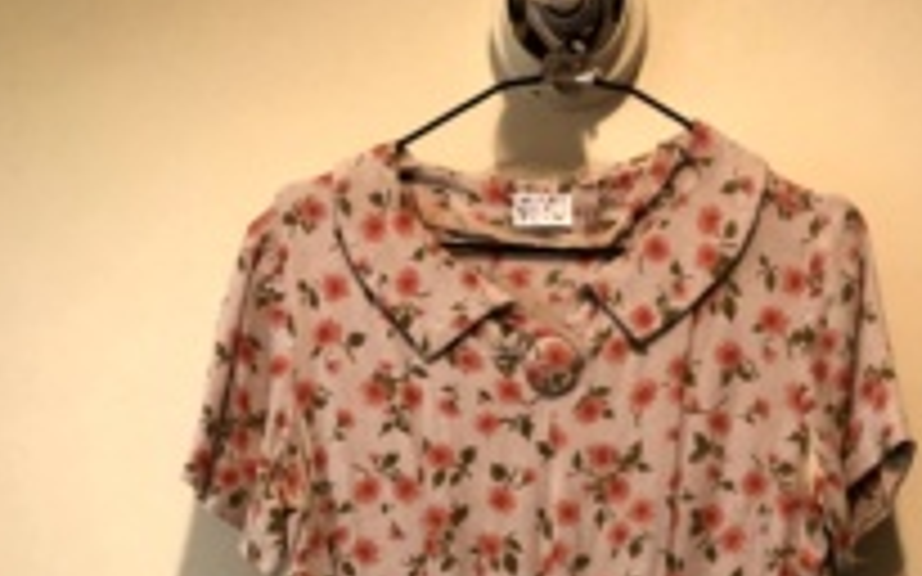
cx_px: 598
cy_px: 878
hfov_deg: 34.9
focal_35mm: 58
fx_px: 1457
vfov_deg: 19.4
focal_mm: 3.99
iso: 64
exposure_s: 1/15
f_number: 1.8
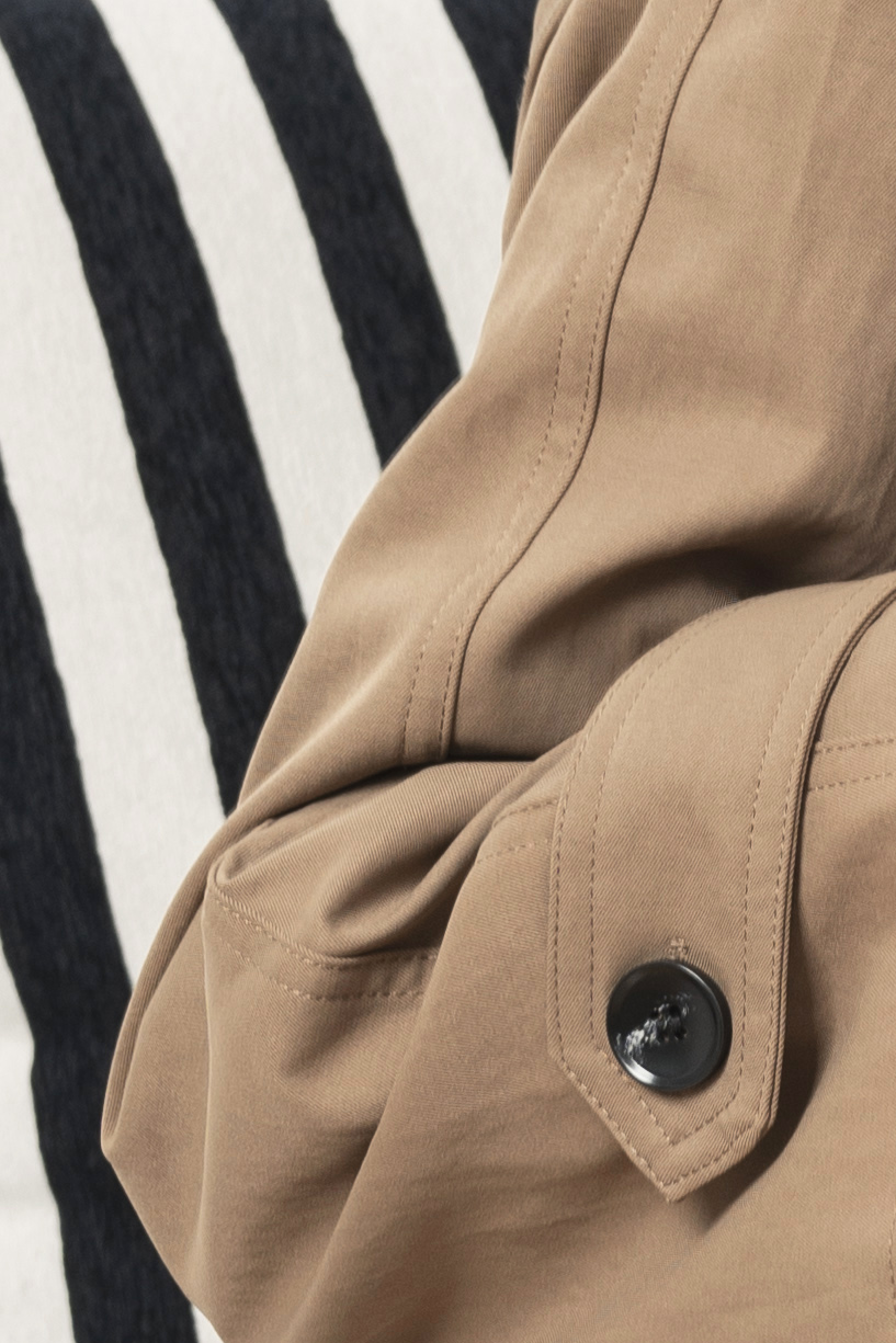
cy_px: 920
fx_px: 9181
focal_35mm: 246
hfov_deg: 5.4
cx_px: 2255
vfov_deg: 8.4
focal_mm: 43
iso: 160
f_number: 7.1
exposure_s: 1/125
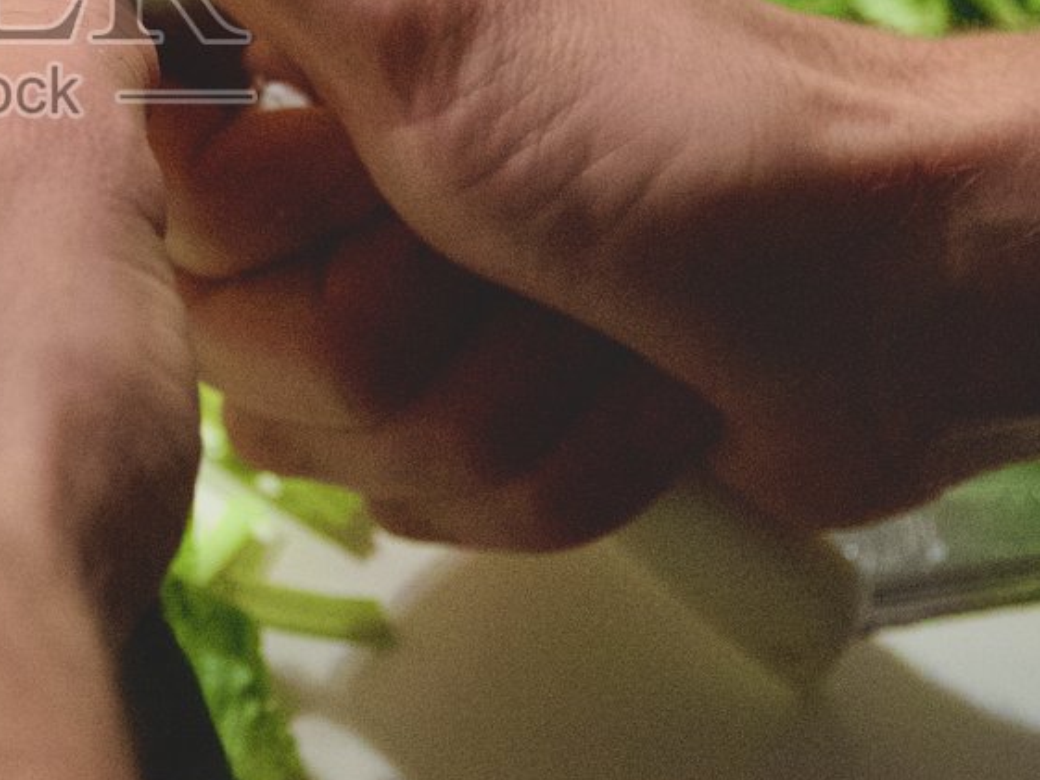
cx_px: -56
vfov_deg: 10.0
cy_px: 6
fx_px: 4447
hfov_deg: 13.1
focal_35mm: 148
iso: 3200
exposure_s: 1/160
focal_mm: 36
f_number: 3.5
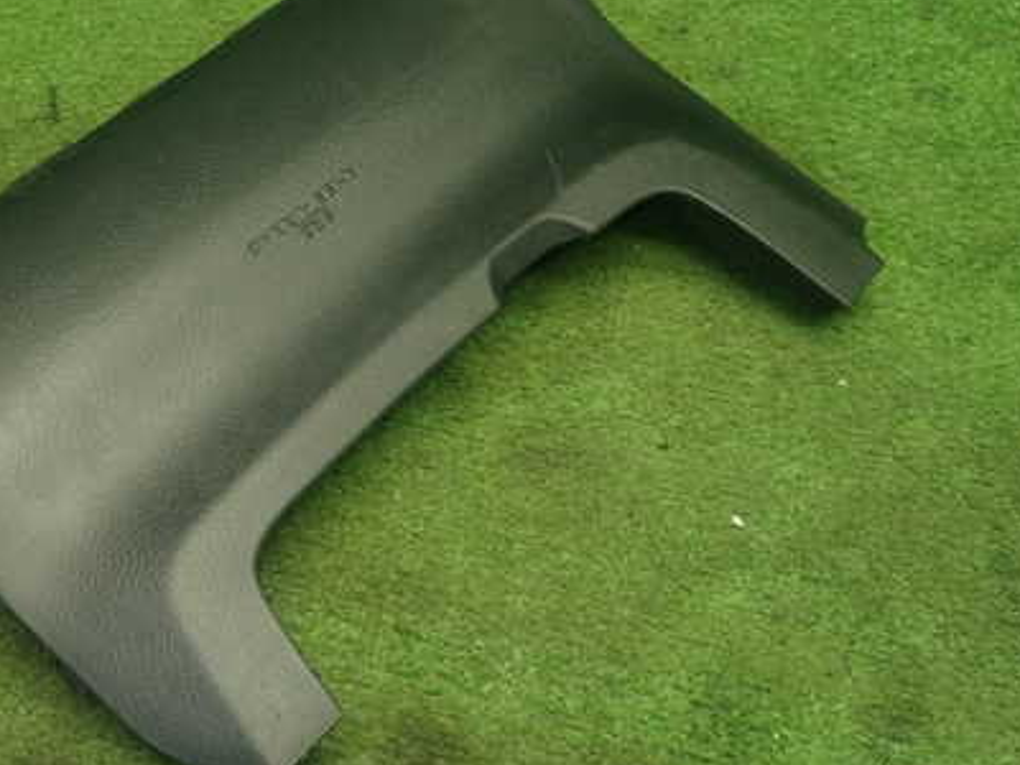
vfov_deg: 32.2
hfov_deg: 41.6
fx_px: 1326
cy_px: 349
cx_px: 352
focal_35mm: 45
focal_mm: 5.4
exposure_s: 1/40
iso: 200
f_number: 2.3
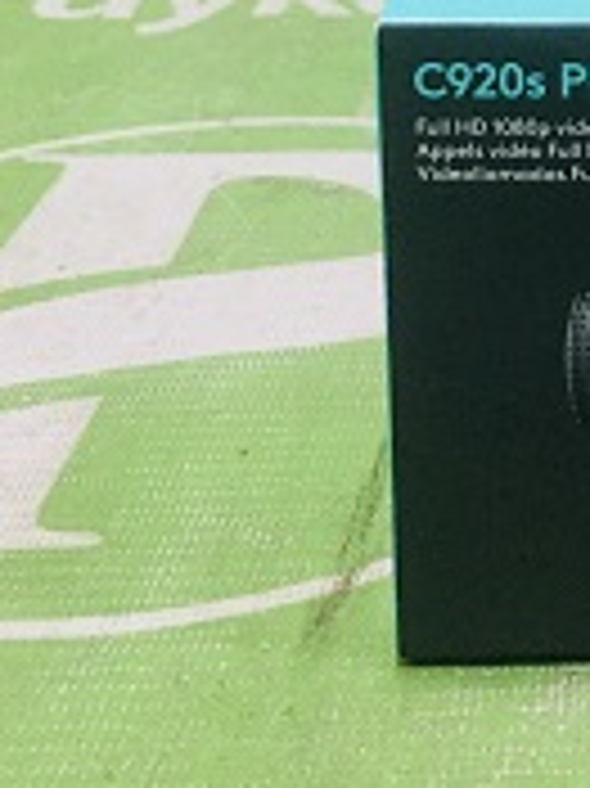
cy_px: -72
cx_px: 750
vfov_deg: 22.3
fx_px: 1889
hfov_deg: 16.8
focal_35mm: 83
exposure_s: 1/17
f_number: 2.2
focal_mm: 4.15
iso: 64
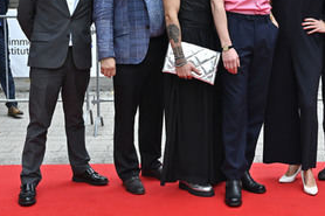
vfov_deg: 22.3
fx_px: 541
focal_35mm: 60
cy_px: 46
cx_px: 227
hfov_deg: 33.0
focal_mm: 37
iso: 2000
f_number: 5.6
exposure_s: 1/500
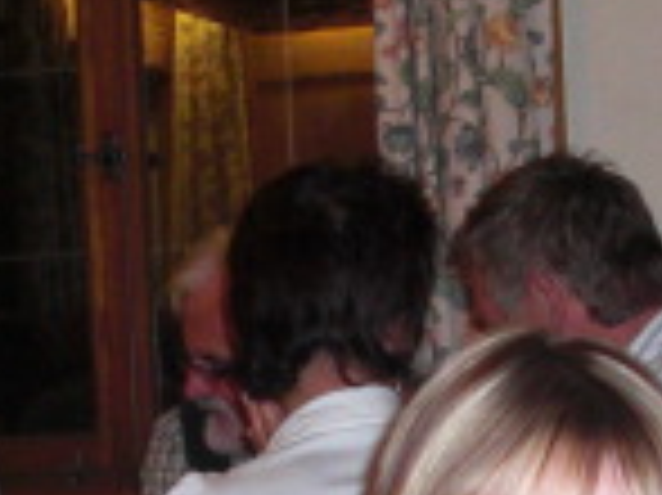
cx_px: 401
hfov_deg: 12.6
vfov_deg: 9.3
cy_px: 549
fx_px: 3000
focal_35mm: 157
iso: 200
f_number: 2.8
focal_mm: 6.3
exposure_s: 1/60
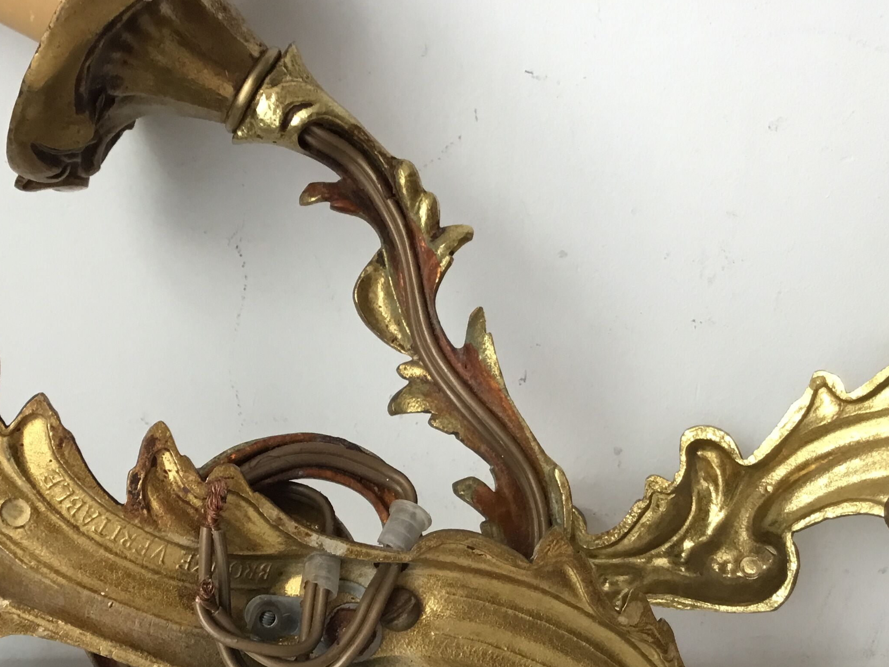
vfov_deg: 29.2
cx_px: 312
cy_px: 503
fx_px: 1258
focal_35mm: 49
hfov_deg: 38.6
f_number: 2.4
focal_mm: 3.3
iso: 40
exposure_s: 1/33
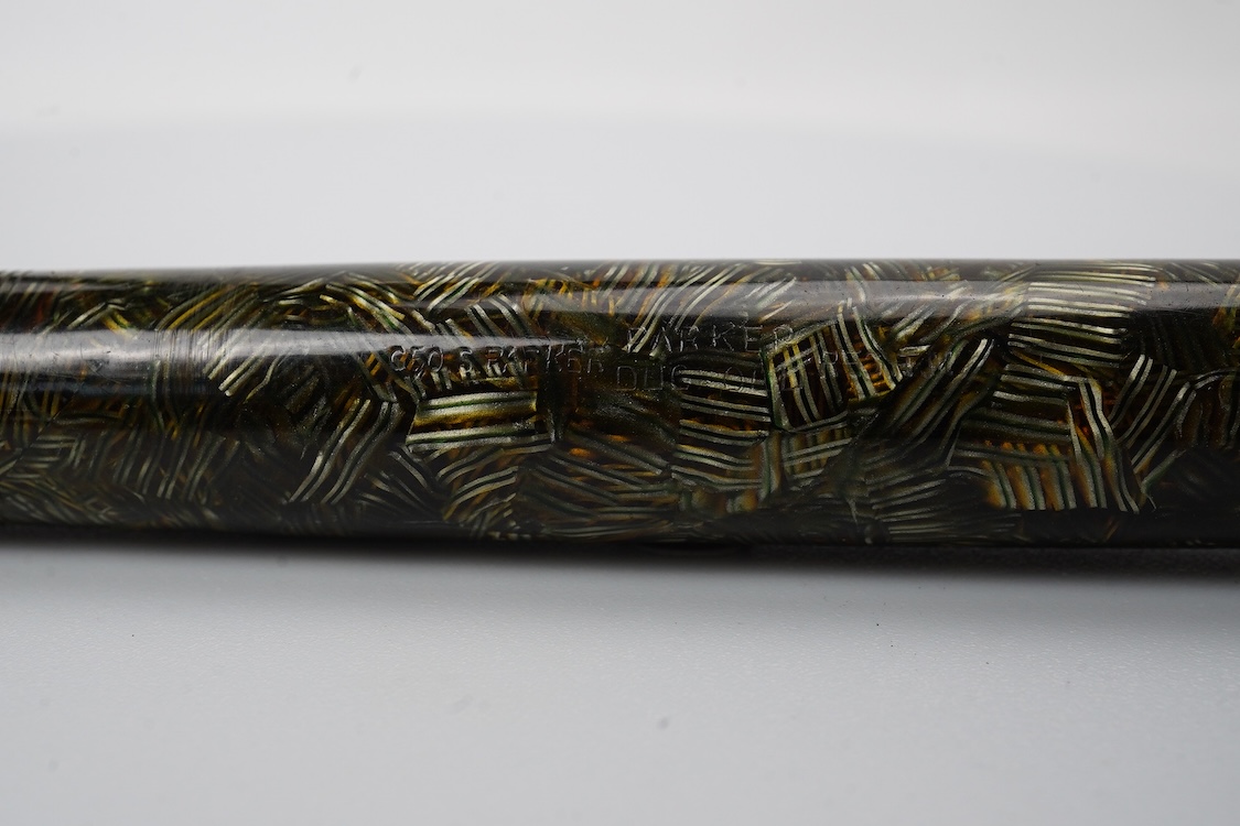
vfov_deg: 29.9
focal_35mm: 45
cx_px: 620
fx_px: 1550
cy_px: 413
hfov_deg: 43.6
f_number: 22
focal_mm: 30
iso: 400
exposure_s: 1/100
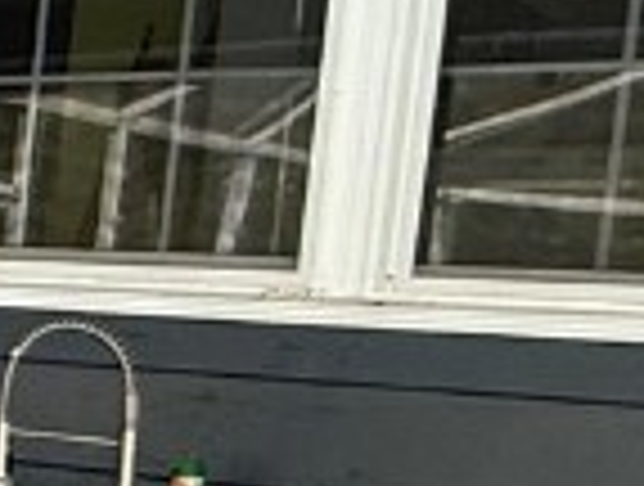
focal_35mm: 100
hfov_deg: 13.7
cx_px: -928
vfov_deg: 14.7
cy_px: 432
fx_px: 1865
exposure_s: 1/120
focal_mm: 2.22
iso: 250
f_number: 2.2
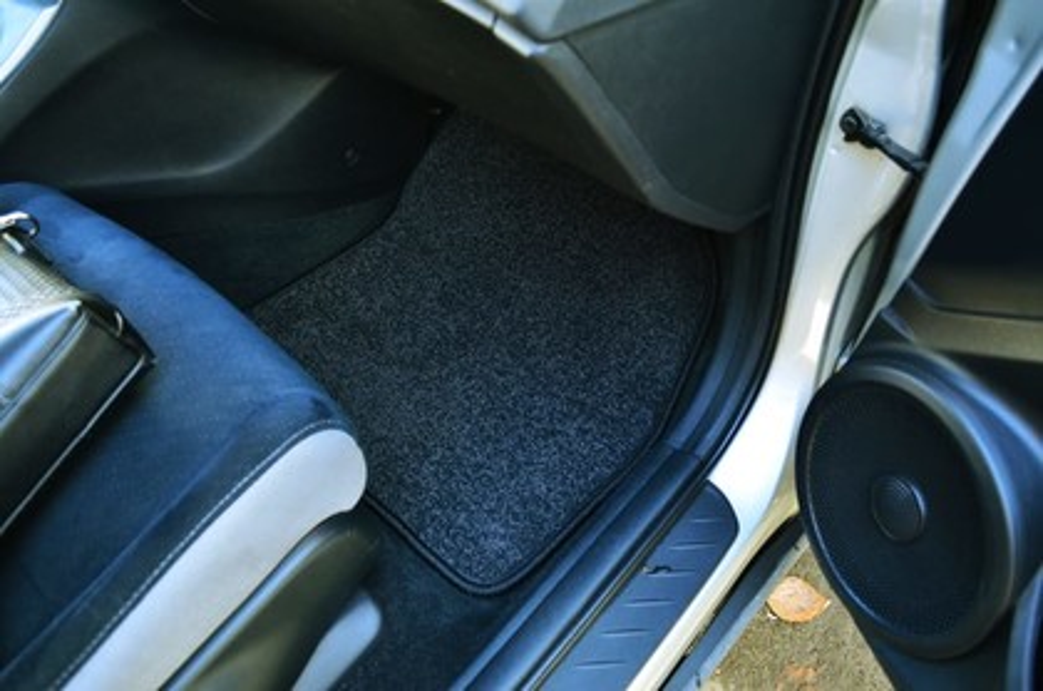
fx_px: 780
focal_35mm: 27
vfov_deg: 47.7
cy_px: 346
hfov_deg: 67.5
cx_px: 522
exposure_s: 1/60
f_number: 4
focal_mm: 18
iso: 720
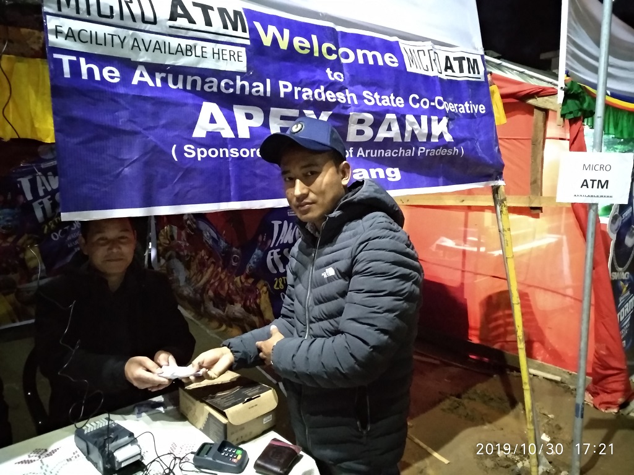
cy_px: 238
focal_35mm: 22
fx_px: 403
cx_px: 317
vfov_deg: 61.1
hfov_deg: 76.4
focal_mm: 3.81
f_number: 2.2
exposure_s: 1/17
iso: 6400
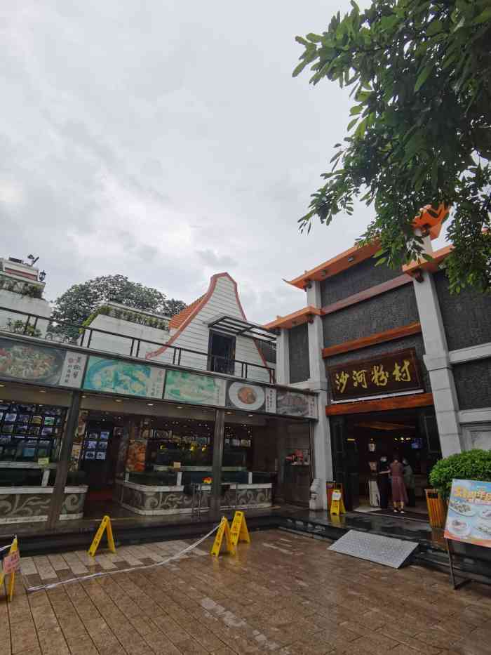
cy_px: 328
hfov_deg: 74.7
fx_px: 321
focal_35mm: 17
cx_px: 246
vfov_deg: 91.0
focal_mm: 2.26
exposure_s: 1/909
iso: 50
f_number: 2.2
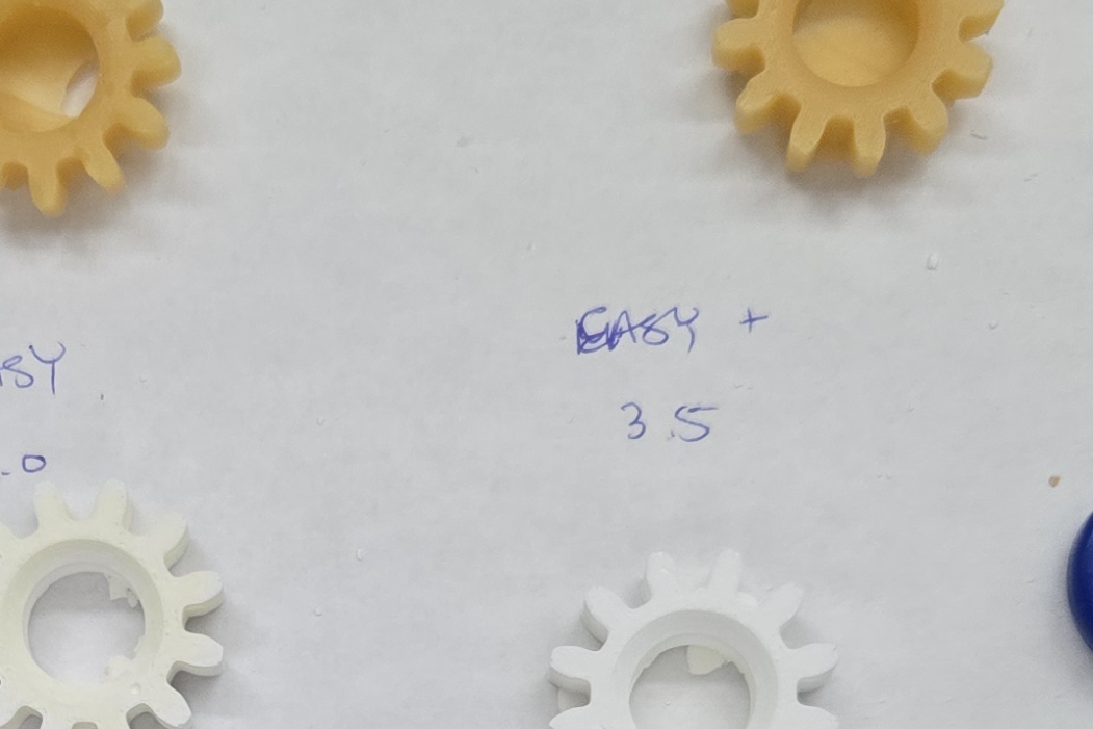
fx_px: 2763
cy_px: 1065
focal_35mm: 91
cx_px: 308
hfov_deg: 22.2
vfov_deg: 14.1
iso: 125
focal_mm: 5.4
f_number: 1.8
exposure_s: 1/180
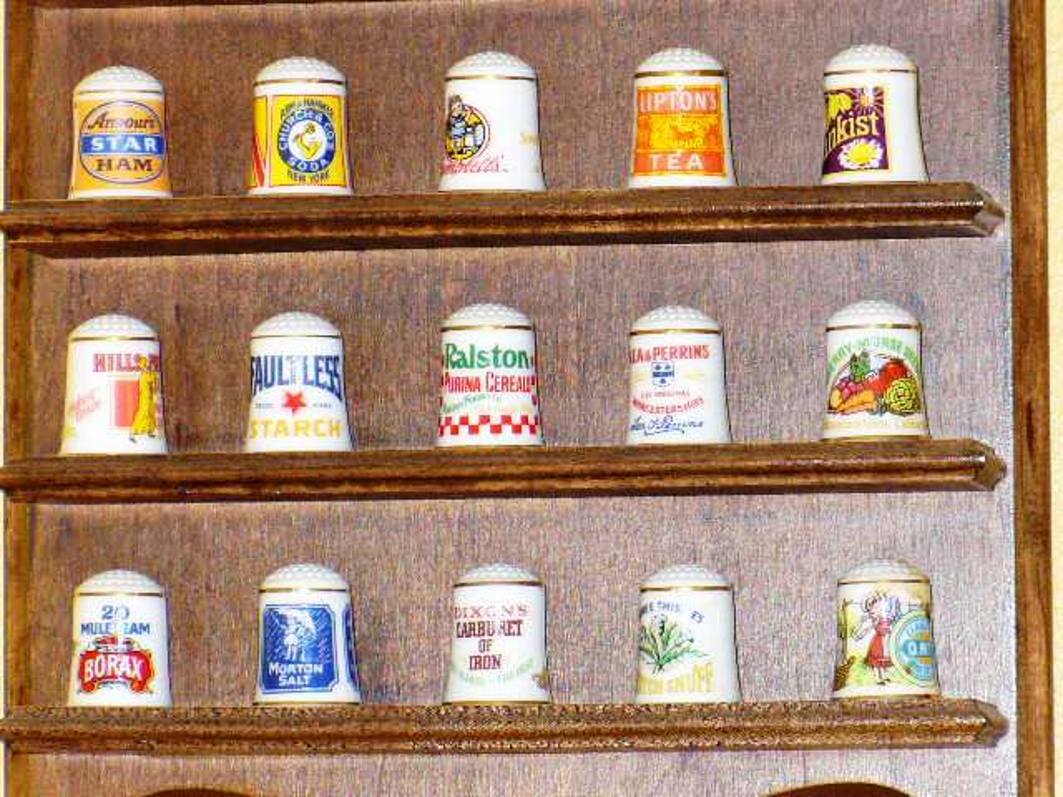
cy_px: 398
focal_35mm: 246
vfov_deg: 6.0
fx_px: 7554
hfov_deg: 8.0
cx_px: 532
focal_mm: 32.5
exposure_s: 1/30
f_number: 4.4
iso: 160
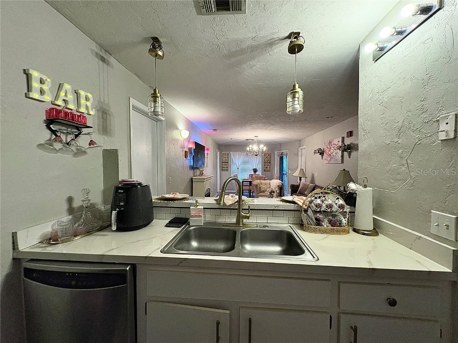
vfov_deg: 85.7
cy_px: 172
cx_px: 229
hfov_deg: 102.1
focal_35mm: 14
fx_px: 185
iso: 400
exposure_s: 1/60
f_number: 2.2
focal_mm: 2.22
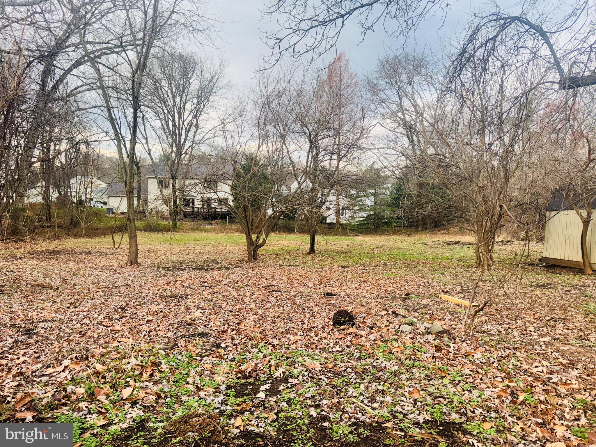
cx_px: 298
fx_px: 413
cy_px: 224
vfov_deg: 56.8
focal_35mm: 24
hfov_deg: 71.6
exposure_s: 1/454
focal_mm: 6.76
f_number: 1.78
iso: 50
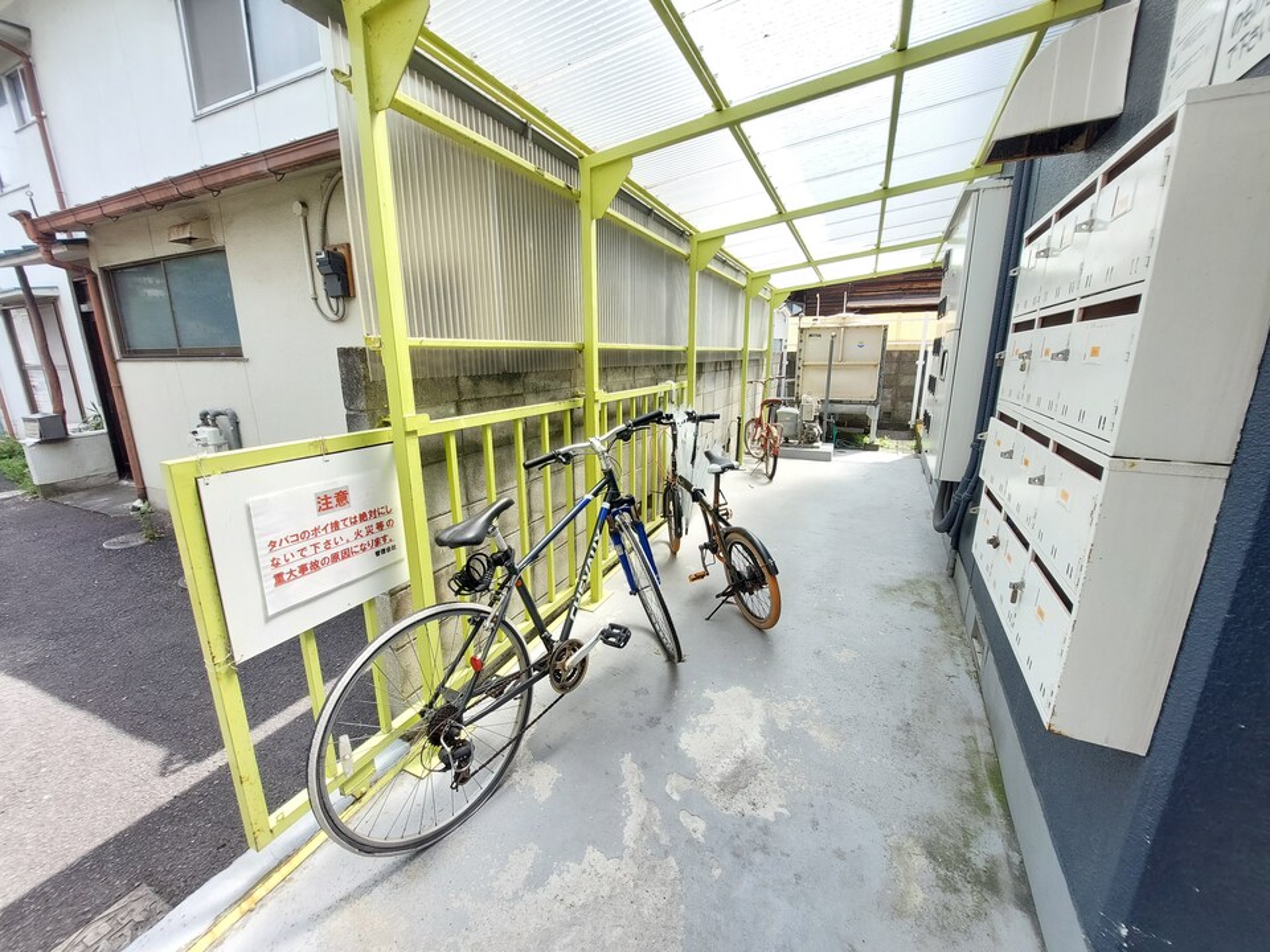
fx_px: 477
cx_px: 635
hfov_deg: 106.2
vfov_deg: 89.9
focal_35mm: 13
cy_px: 476
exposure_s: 1/219
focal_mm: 1.74
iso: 50
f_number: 2.2
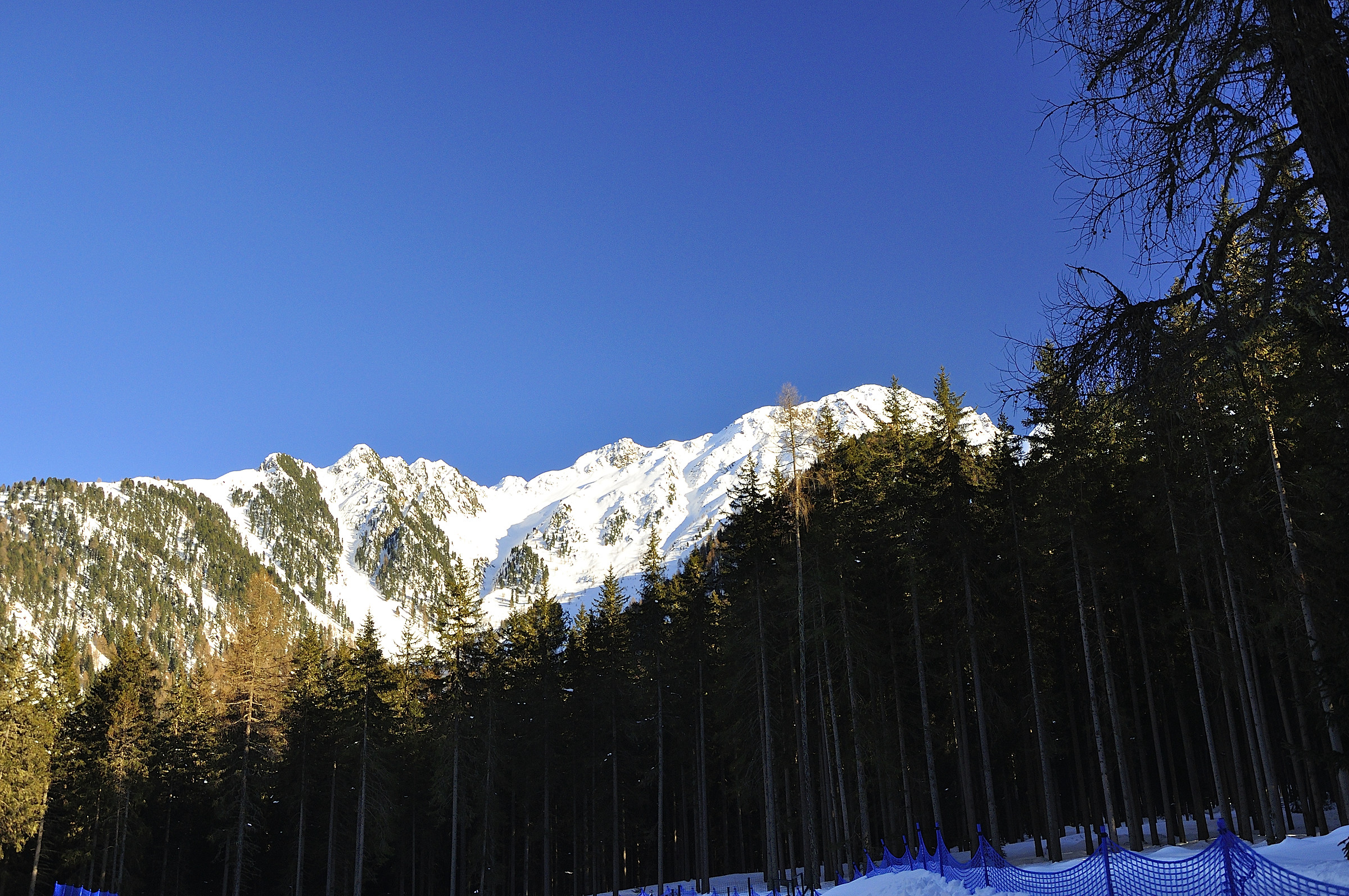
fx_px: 1403
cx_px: 674
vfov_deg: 35.4
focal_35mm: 38
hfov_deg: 51.3
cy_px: 448
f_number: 8
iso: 200
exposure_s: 1/200
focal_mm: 25
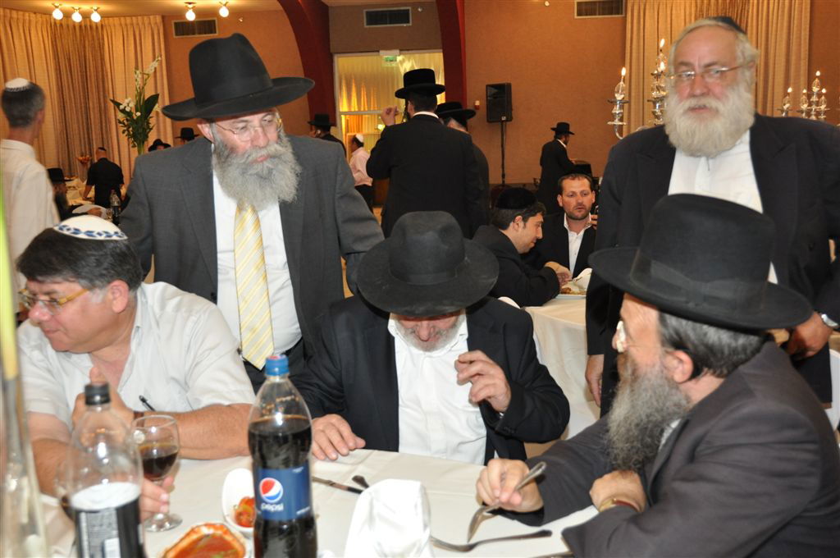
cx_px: 420
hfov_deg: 53.2
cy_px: 279
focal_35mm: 36
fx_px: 839
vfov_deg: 36.8
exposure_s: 1/60
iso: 800
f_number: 4
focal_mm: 24
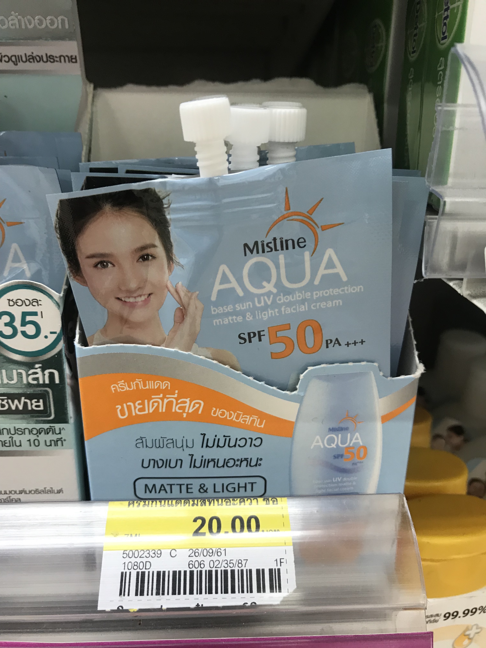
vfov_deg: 63.4
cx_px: 243
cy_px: 324
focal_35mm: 28
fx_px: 524
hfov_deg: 49.7
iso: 40
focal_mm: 3.99
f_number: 1.8
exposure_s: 1/20
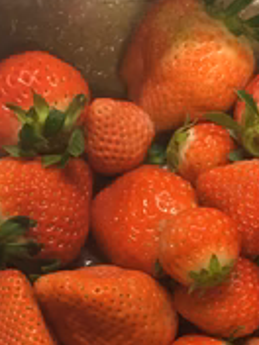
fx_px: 658
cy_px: 310
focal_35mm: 66
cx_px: 202
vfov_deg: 28.3
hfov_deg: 22.0
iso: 160
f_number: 2.2
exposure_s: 1/33
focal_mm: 4.15
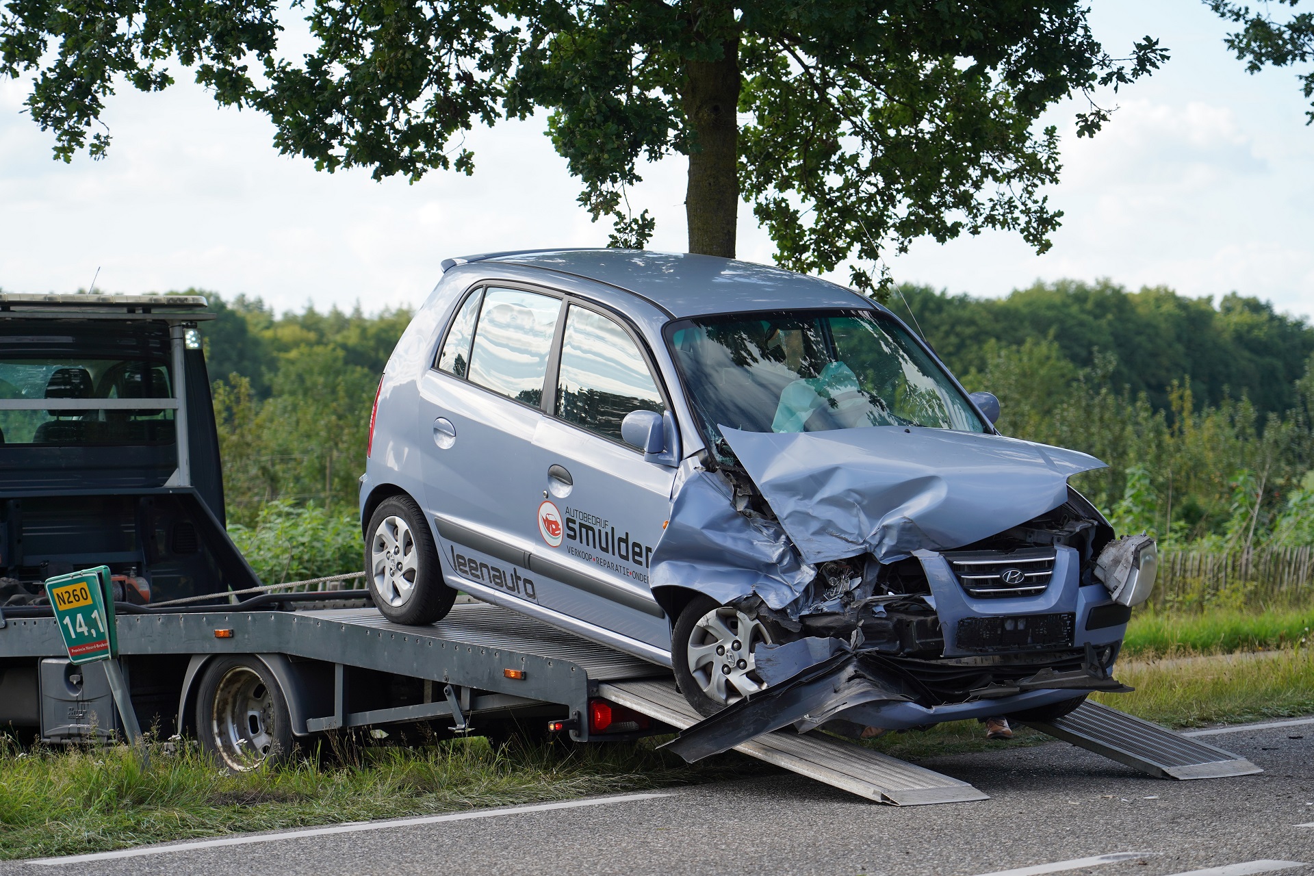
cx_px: 657
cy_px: 438
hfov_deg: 19.5
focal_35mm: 105
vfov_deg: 13.0
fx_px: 3832
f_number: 4.5
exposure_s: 1/250
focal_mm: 105
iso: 100
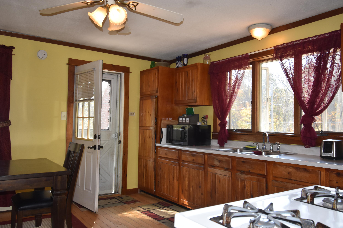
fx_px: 286
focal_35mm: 30
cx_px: 172
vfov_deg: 43.6
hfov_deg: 61.9
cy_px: 114
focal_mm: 20
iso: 500
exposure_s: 1/125
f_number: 5.6
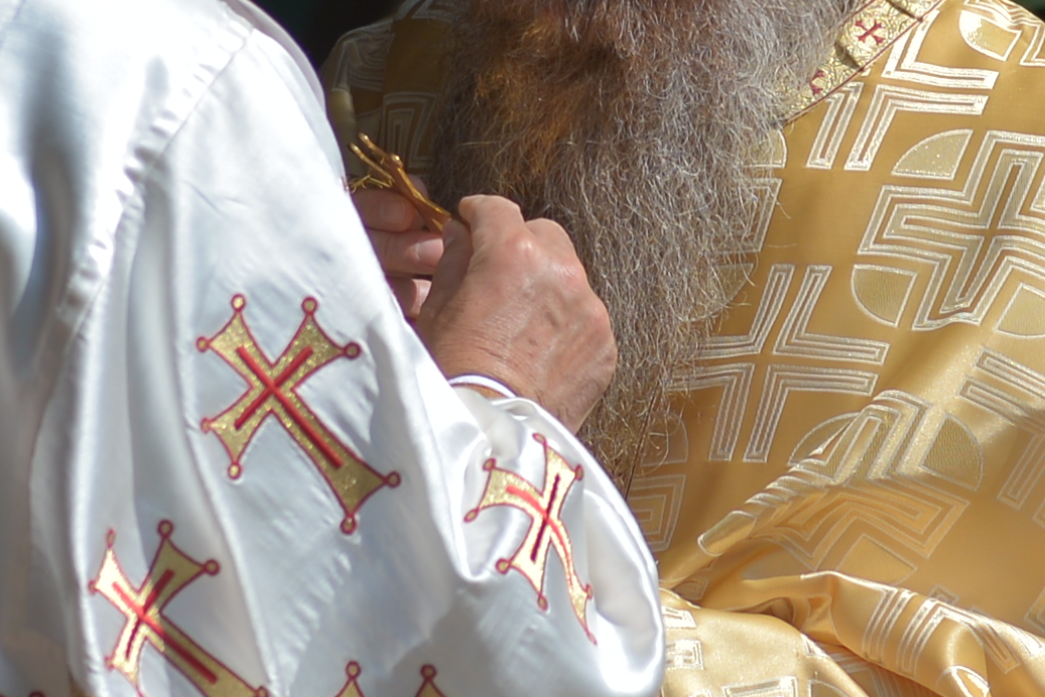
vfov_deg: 3.4
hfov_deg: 5.1
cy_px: 311
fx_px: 11670
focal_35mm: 402
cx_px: 1020
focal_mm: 70
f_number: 2.8
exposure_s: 1/2500
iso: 100
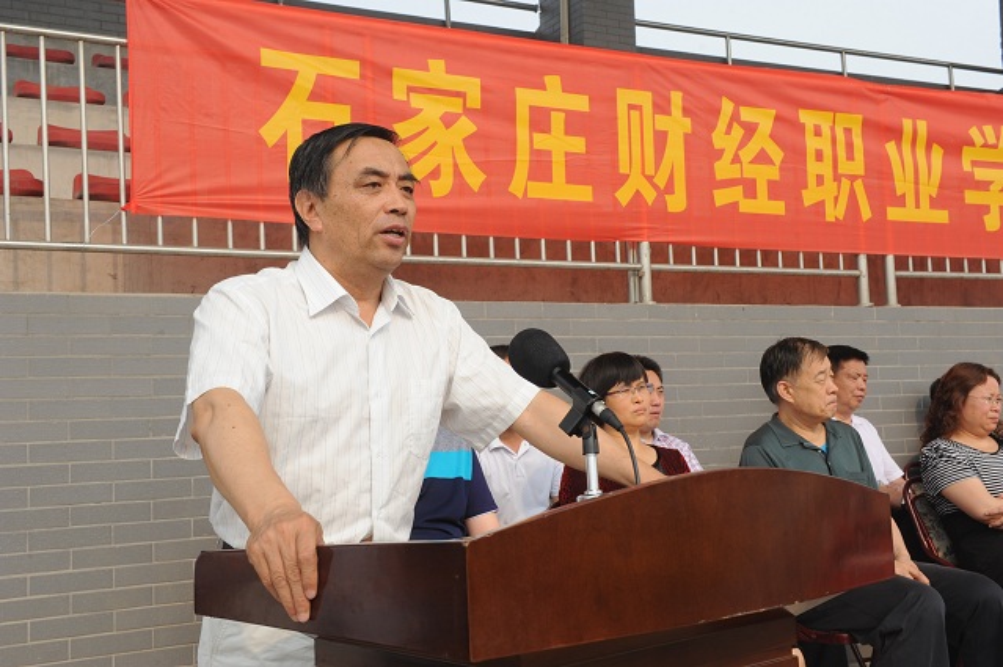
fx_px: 1225
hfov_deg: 44.5
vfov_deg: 30.5
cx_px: 502
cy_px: 334
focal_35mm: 44
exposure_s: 1/250
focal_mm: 44
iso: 640
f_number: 11
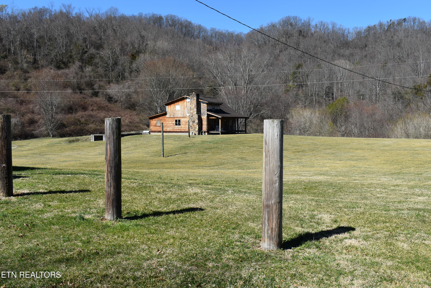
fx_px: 431
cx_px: 216
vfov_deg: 36.9
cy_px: 144
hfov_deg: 53.1
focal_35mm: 36
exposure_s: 1/250
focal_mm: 24
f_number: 8
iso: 100
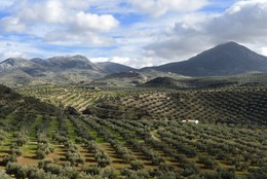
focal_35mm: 50
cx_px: 69
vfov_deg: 27.0
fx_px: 371
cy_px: 111
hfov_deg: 38.6
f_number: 10
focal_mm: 31
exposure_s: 1/250
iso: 200
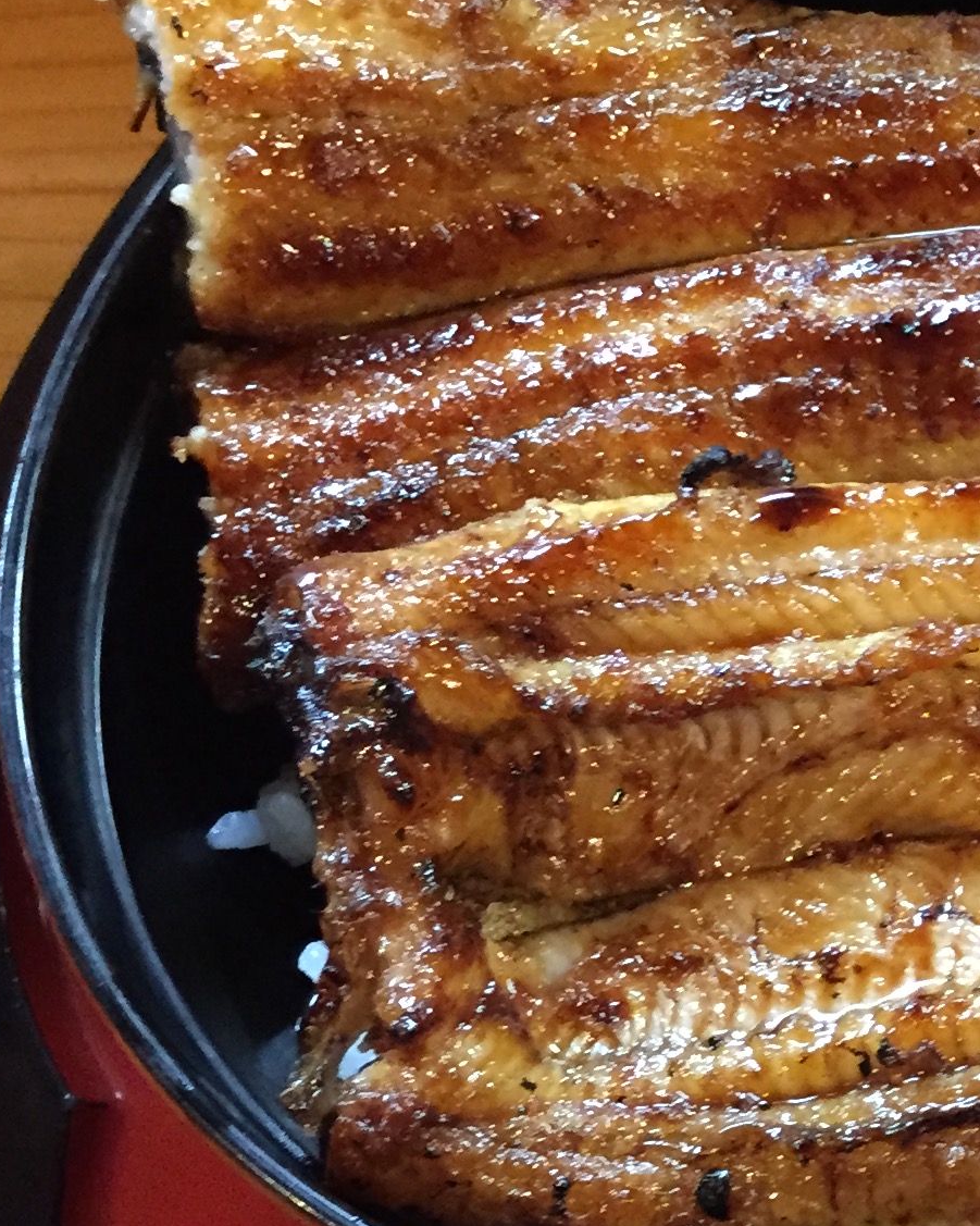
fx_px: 2974
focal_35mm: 82
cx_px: 1609
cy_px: 681
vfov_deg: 23.3
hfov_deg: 16.5
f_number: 2.2
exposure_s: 1/17
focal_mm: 4.15
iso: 250
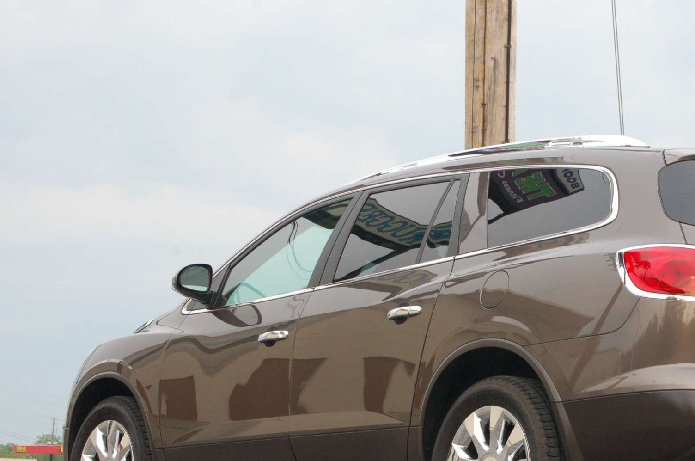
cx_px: 518
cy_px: 275
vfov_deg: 11.0
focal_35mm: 124
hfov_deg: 16.5
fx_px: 2385
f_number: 11
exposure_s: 1/200
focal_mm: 55
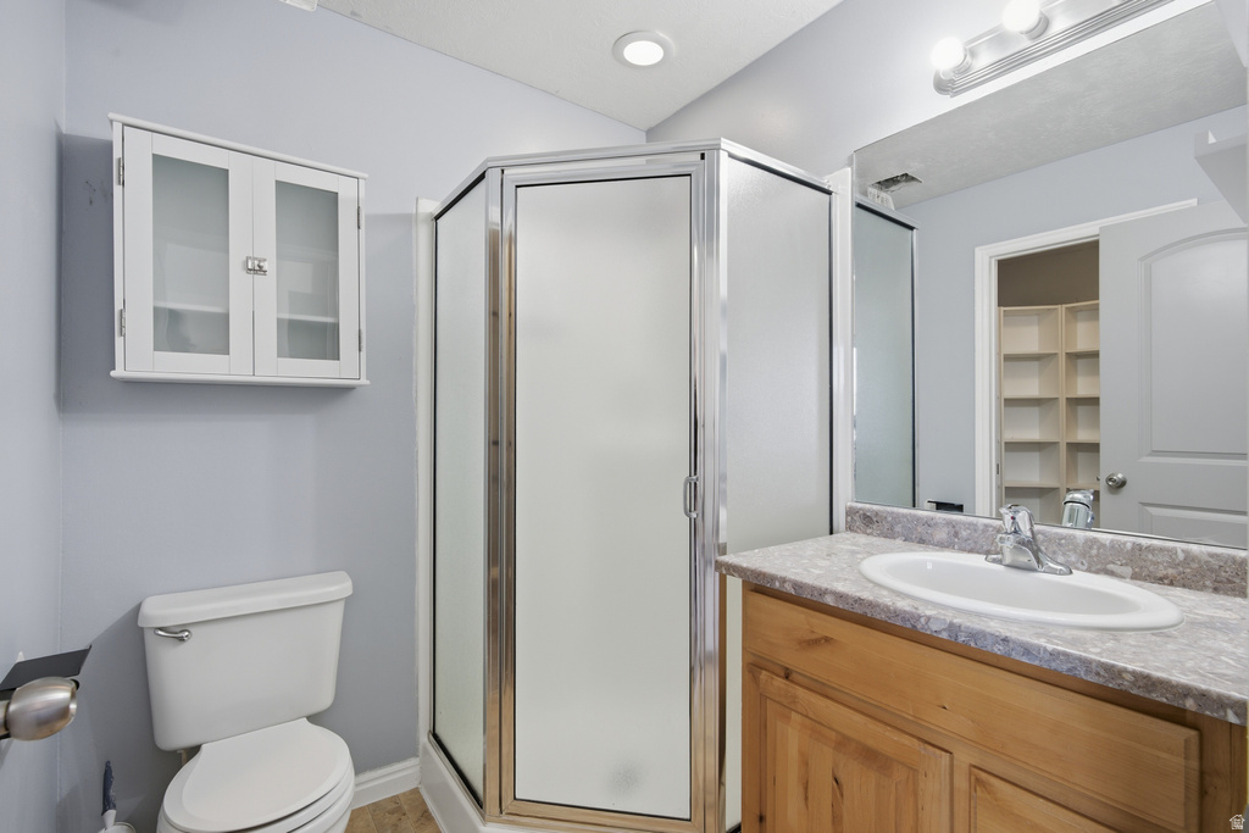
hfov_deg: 96.7
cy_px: 416
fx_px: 555
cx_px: 624
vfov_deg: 73.8
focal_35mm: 16
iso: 250
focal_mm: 16
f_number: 10
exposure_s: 1/15
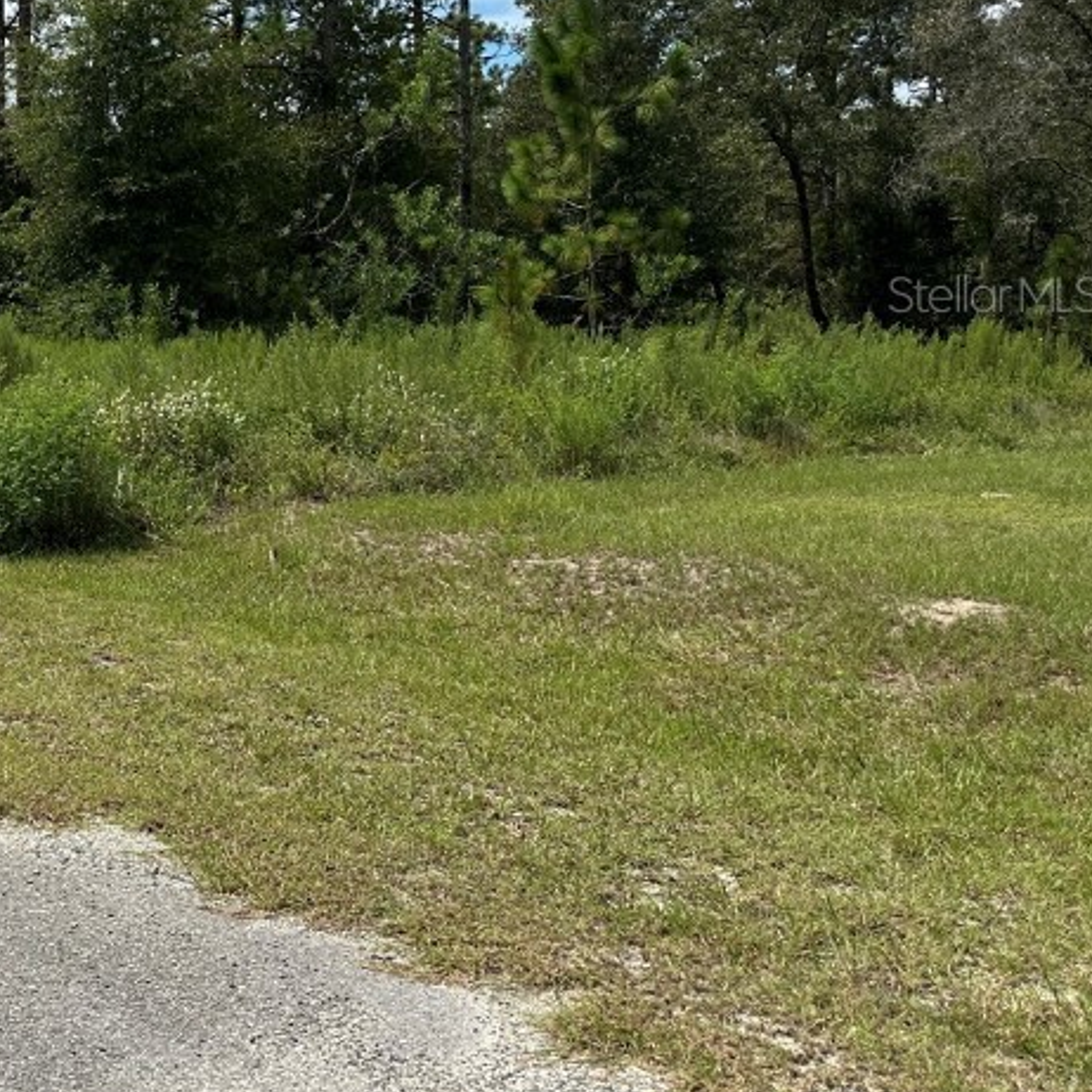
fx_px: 1677
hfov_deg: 32.0
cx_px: -99
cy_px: 293
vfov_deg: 35.4
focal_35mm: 47
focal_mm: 6.86
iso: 80
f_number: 1.78
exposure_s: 1/6623
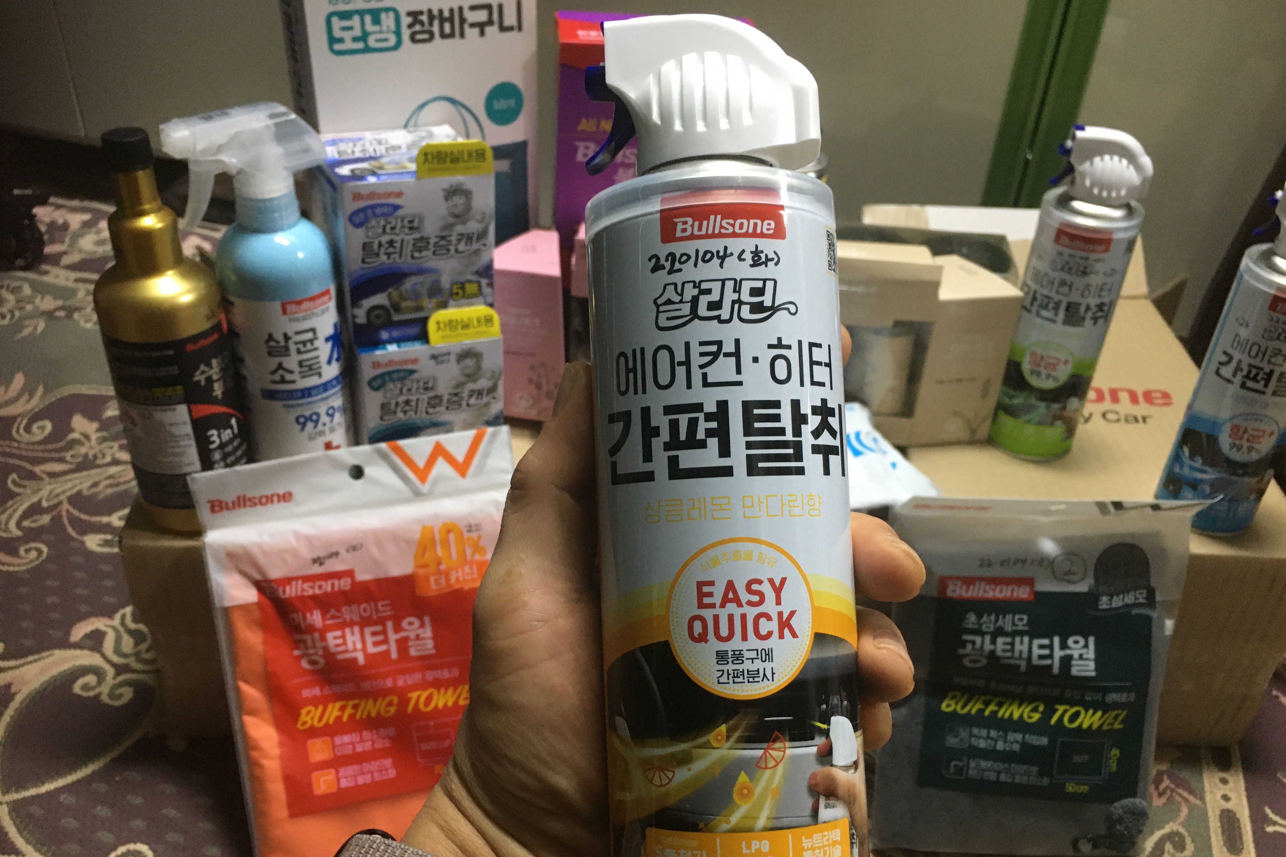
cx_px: 645
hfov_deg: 60.3
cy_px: 482
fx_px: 1107
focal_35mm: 31
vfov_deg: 42.2
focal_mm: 4.15
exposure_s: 1/24
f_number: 2.2
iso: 200
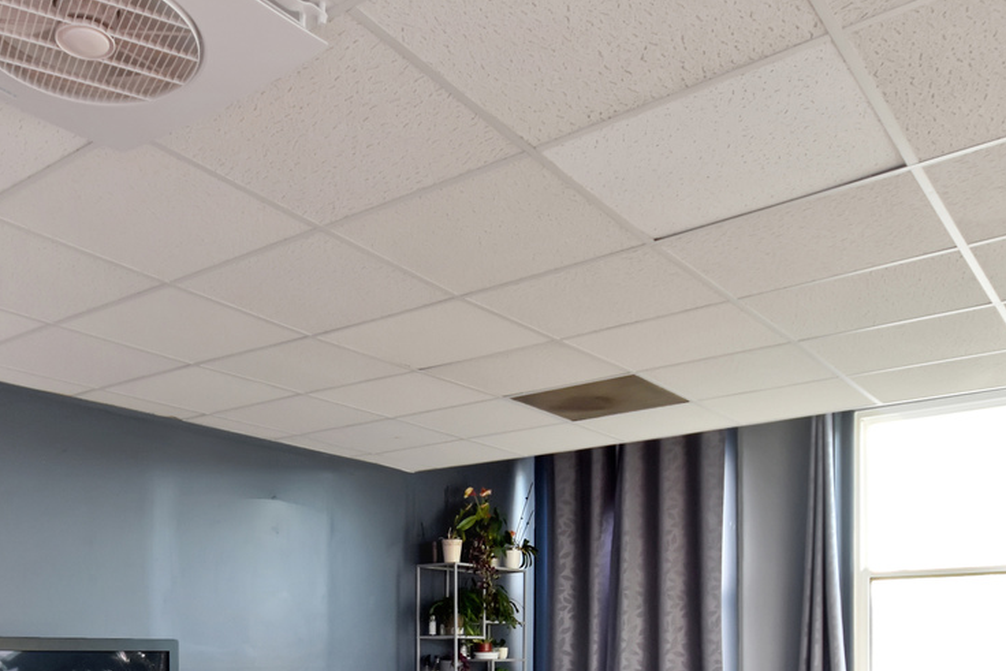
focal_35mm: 33
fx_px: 922
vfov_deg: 34.9
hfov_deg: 56.4
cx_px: 369
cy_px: 722
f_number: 4
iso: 400
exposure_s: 1/60
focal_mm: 10
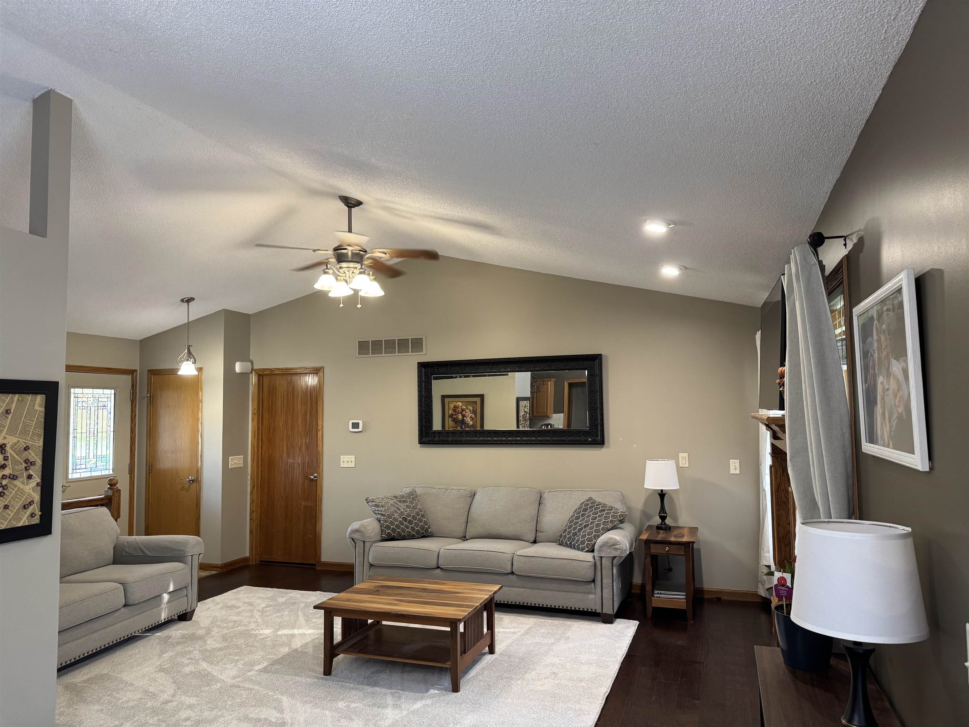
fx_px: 672
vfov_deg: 56.8
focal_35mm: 24
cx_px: 484
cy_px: 364
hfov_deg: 71.6
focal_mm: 6.76
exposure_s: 1/60
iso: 250
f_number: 1.78
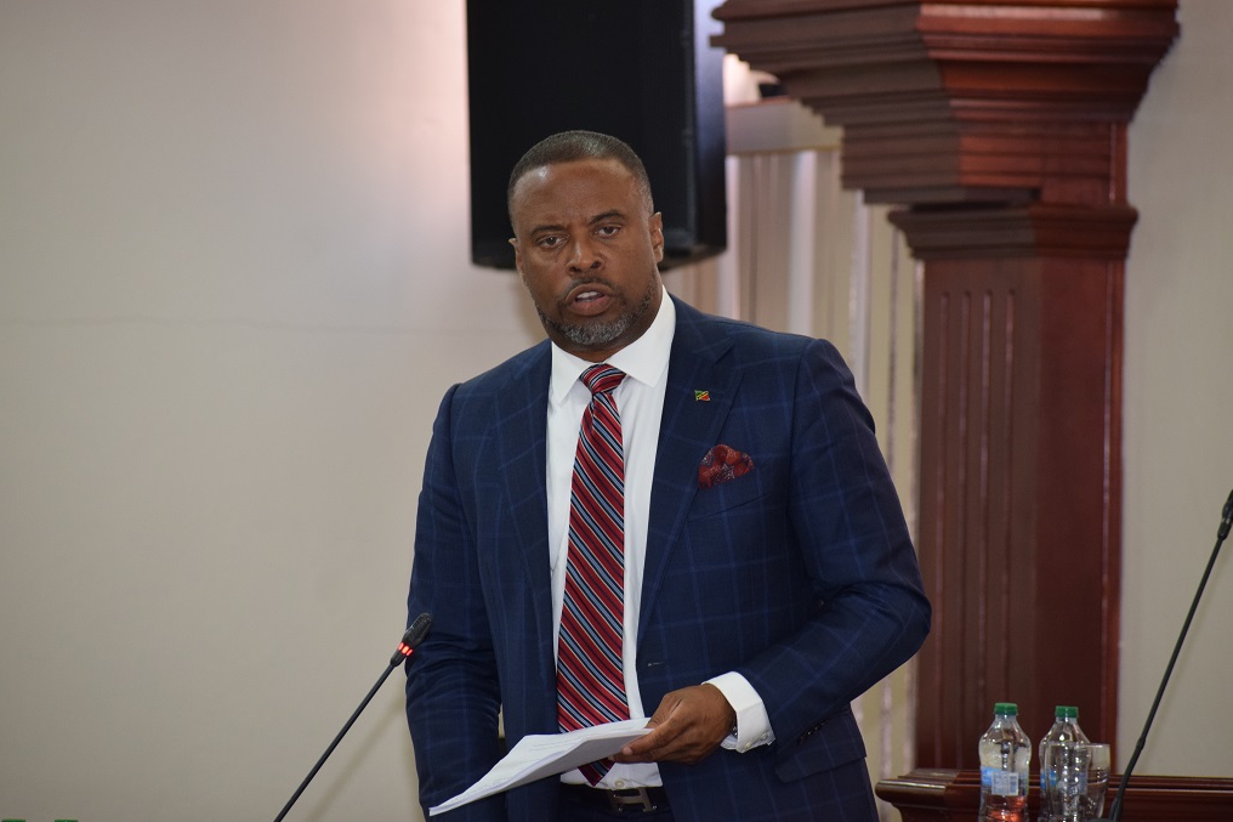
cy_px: 412
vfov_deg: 5.4
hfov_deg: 8.0
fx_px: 8766
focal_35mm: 256
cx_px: 615
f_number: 5.6
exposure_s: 1/60
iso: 800
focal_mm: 170
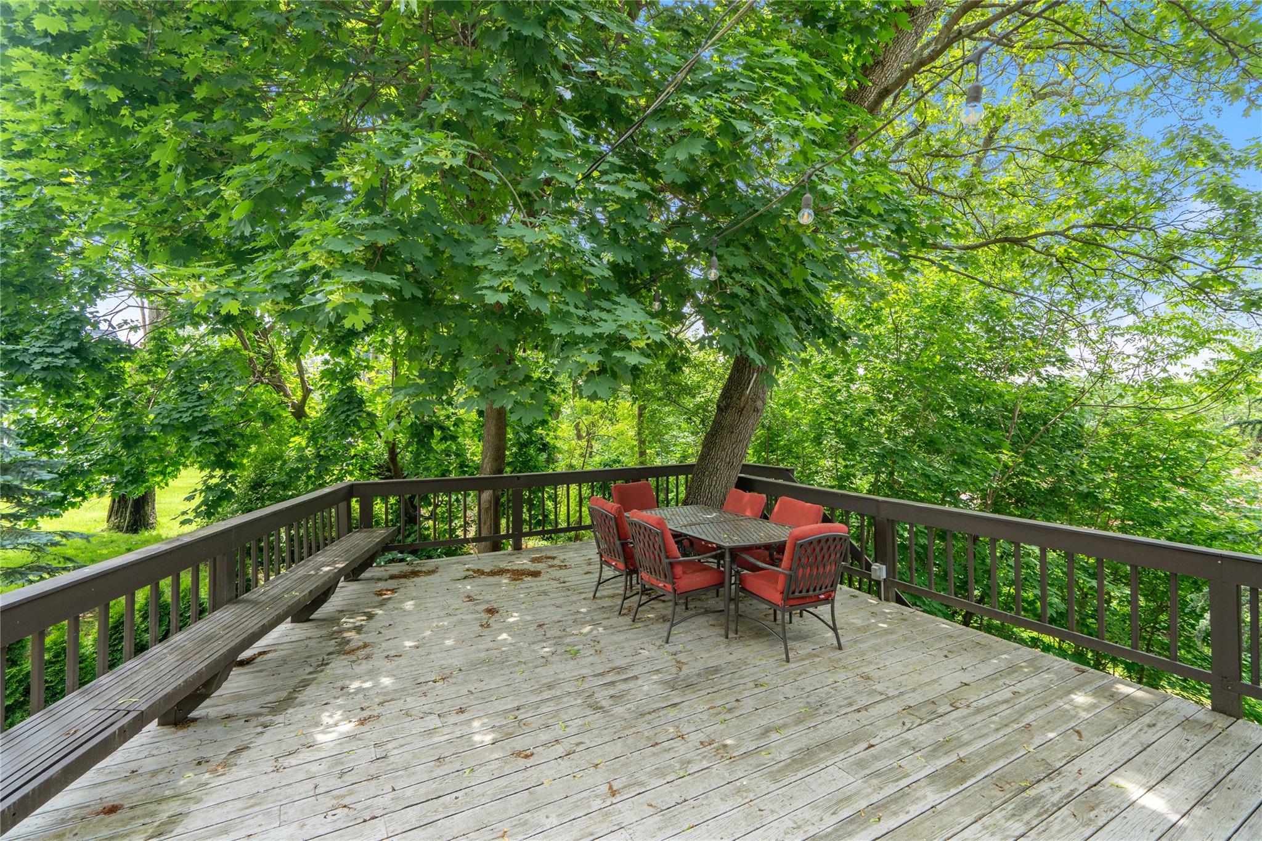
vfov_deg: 73.7
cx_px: 631
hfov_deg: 96.7
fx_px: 561
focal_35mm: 16
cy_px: 420
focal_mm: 16
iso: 640
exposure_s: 1/250
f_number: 6.3
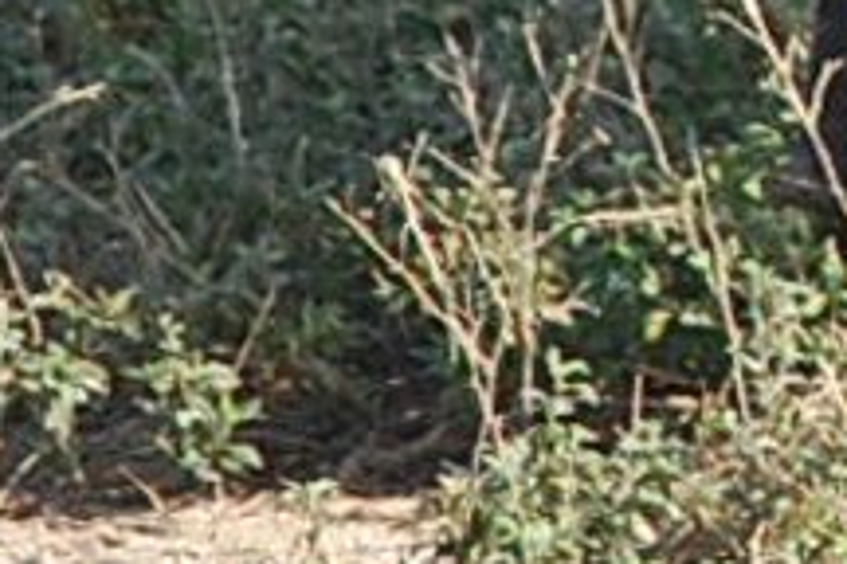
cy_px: -1294
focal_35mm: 1244
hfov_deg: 1.6
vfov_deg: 1.1
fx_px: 29265
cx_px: 2680
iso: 400
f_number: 4.8
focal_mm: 105
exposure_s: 1/320
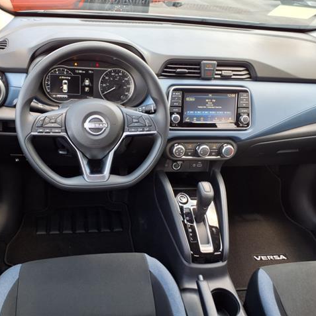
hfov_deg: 50.7
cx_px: 121
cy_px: 158
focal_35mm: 32
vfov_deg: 51.1
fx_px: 330
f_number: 1.9
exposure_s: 1/60.2
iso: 40
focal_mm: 3.58
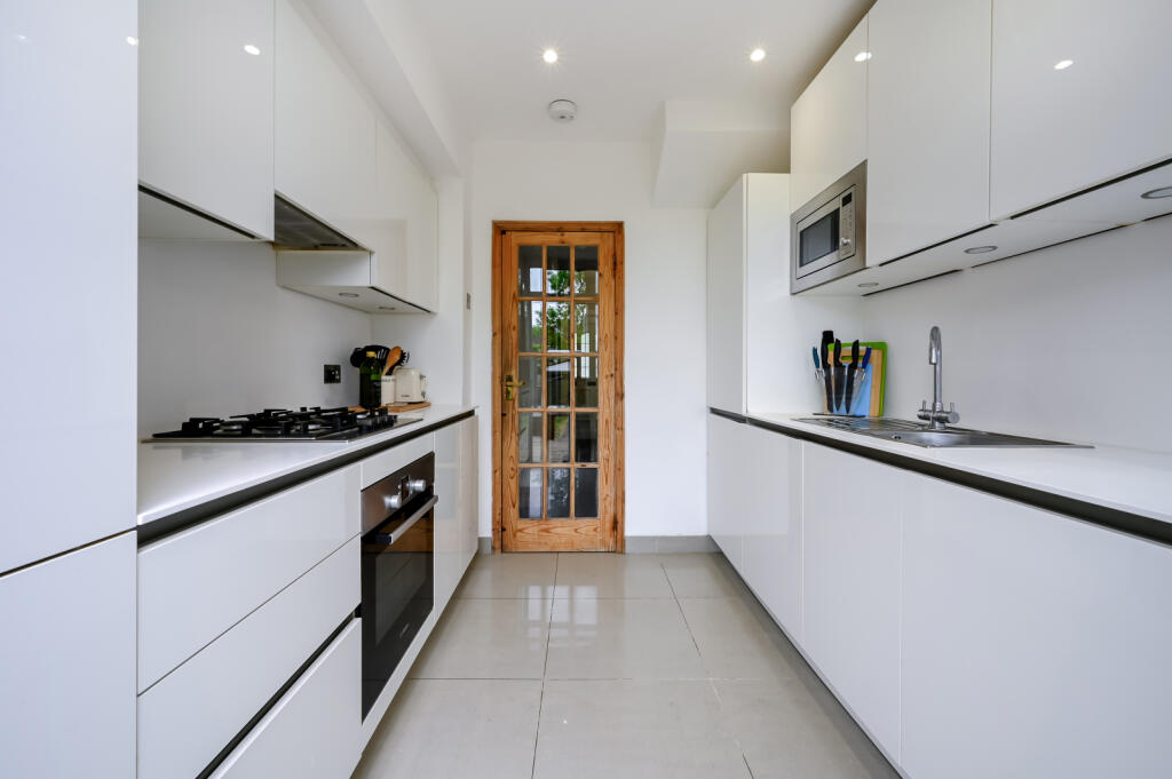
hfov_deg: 104.3
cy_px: 390
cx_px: 586
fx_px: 455
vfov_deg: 81.1
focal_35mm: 14
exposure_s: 1/5
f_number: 16
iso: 200
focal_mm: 14
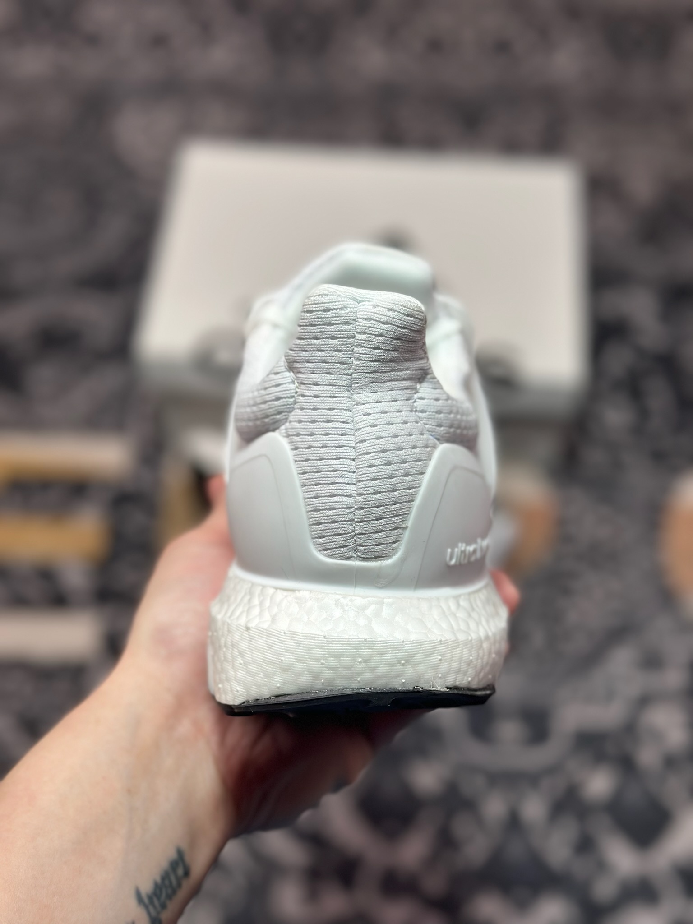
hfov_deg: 30.3
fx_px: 1281
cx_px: 346
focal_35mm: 48
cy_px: 462
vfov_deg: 39.7
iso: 80
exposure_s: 1/864
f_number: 1.78
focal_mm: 6.86
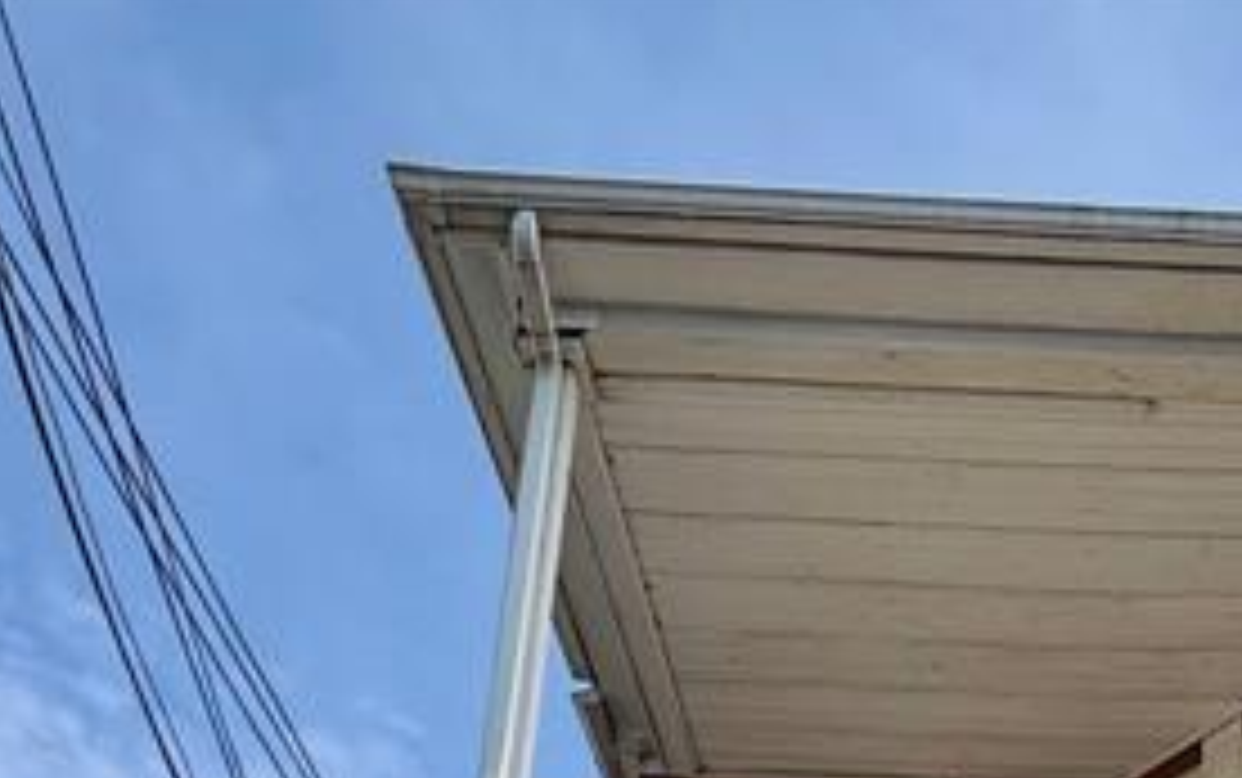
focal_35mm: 55
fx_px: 1863
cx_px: 1184
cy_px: 1700
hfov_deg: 34.2
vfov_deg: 16.1
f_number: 2.2
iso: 25
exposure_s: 1/770
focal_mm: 2.22
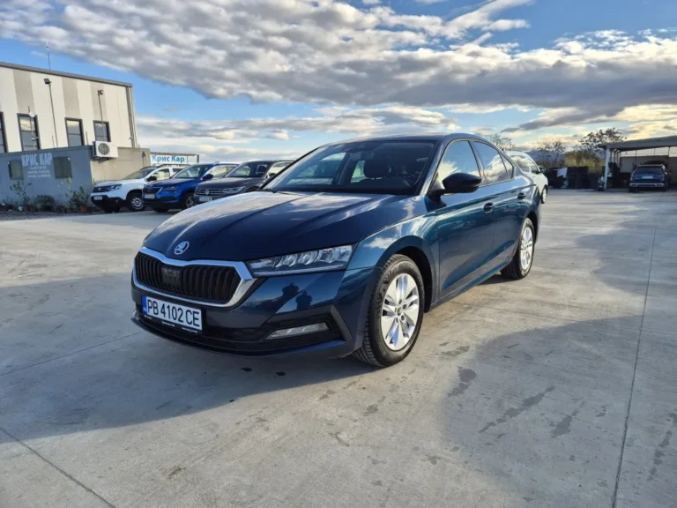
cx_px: 338
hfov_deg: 73.9
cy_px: 254
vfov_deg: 58.9
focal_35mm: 23
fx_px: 450
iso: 25
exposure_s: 1/874
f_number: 1.8
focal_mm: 5.4
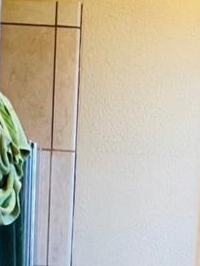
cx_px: 160
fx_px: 563
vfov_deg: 21.6
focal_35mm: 73
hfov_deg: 19.9
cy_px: 415
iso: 250
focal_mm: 1.57
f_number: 1.8
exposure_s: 1/60
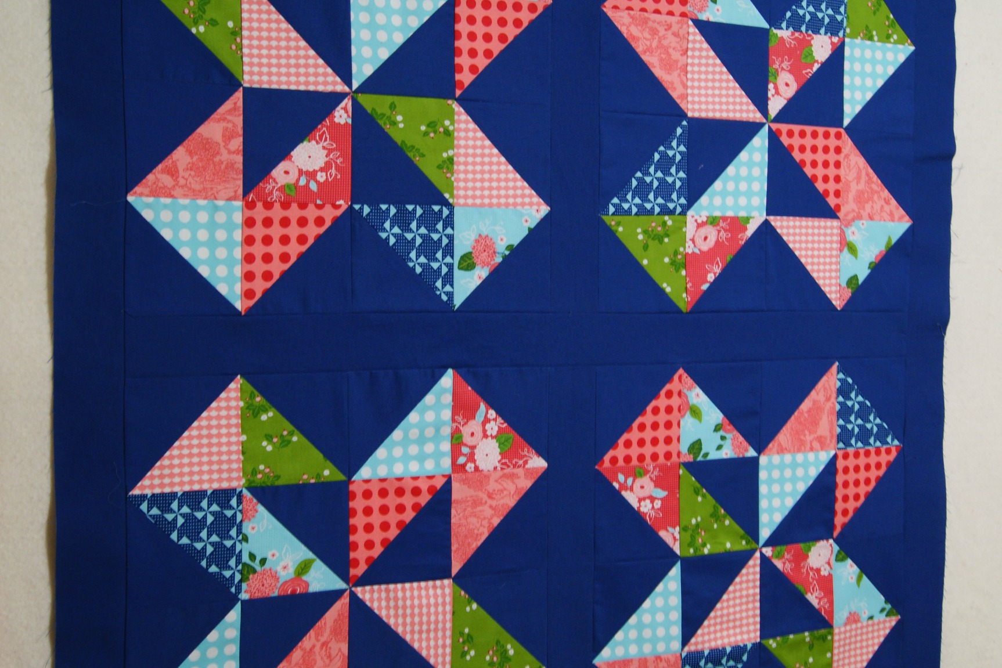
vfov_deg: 40.0
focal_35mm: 33
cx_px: 501
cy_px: 334
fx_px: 919
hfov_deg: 57.2
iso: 400
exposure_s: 1/2.5
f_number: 8
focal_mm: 22
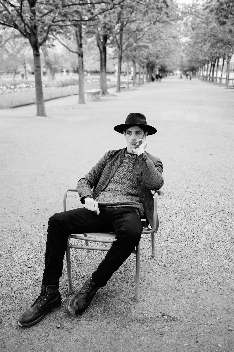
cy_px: 176
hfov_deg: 37.9
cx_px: 117
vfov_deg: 54.4
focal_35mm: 35
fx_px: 341
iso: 400
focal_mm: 35
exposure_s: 1/400
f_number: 2.8
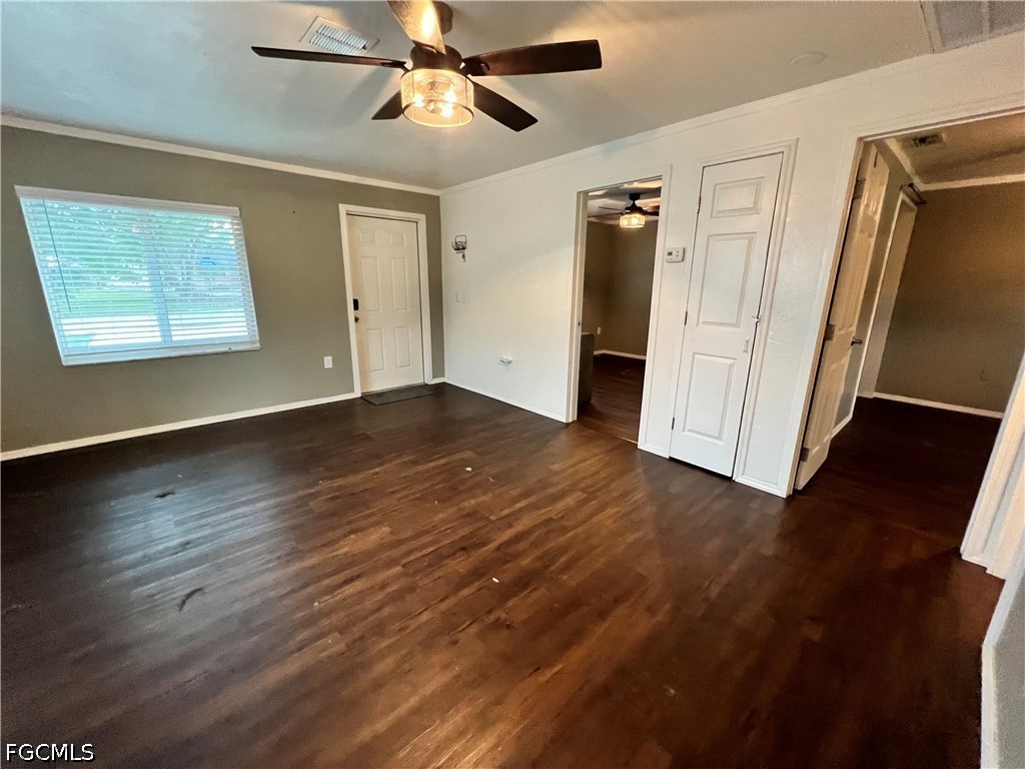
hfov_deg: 106.2
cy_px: 384
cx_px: 512
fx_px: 385
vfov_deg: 89.9
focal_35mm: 13
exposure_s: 1/60
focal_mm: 1.57
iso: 640
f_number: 1.8
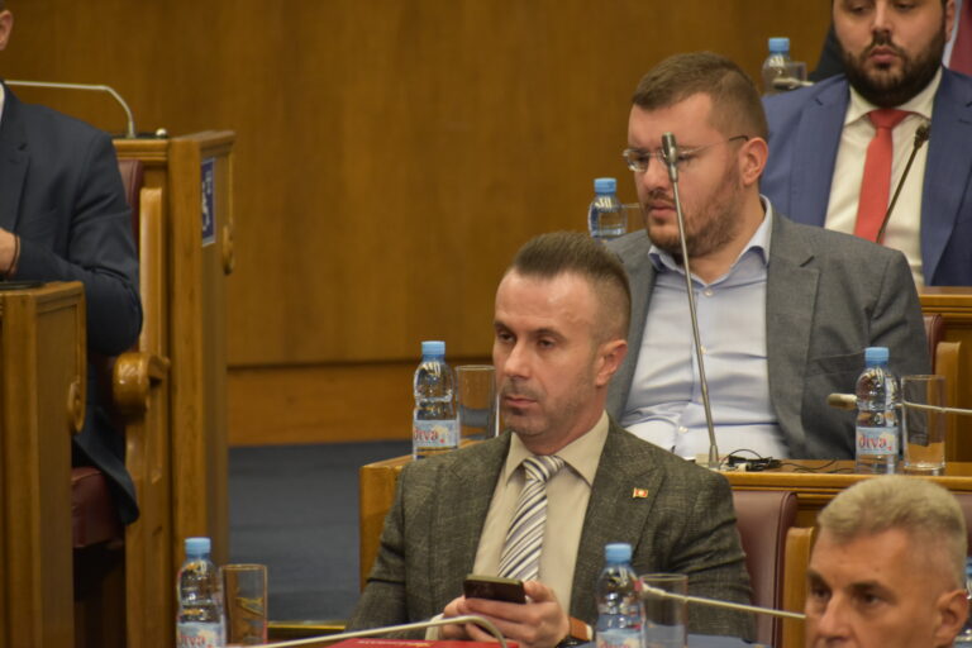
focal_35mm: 315
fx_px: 8504
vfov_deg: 4.4
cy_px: 324
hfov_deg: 6.5
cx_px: 486
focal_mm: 210
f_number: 5.6
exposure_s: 1/125
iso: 1400
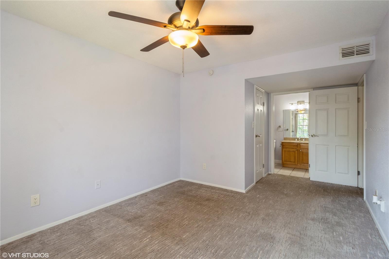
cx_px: 194
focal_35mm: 16
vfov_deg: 72.0
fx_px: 178
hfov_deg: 95.0
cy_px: 130
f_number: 8
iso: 200
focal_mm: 11
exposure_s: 1/13
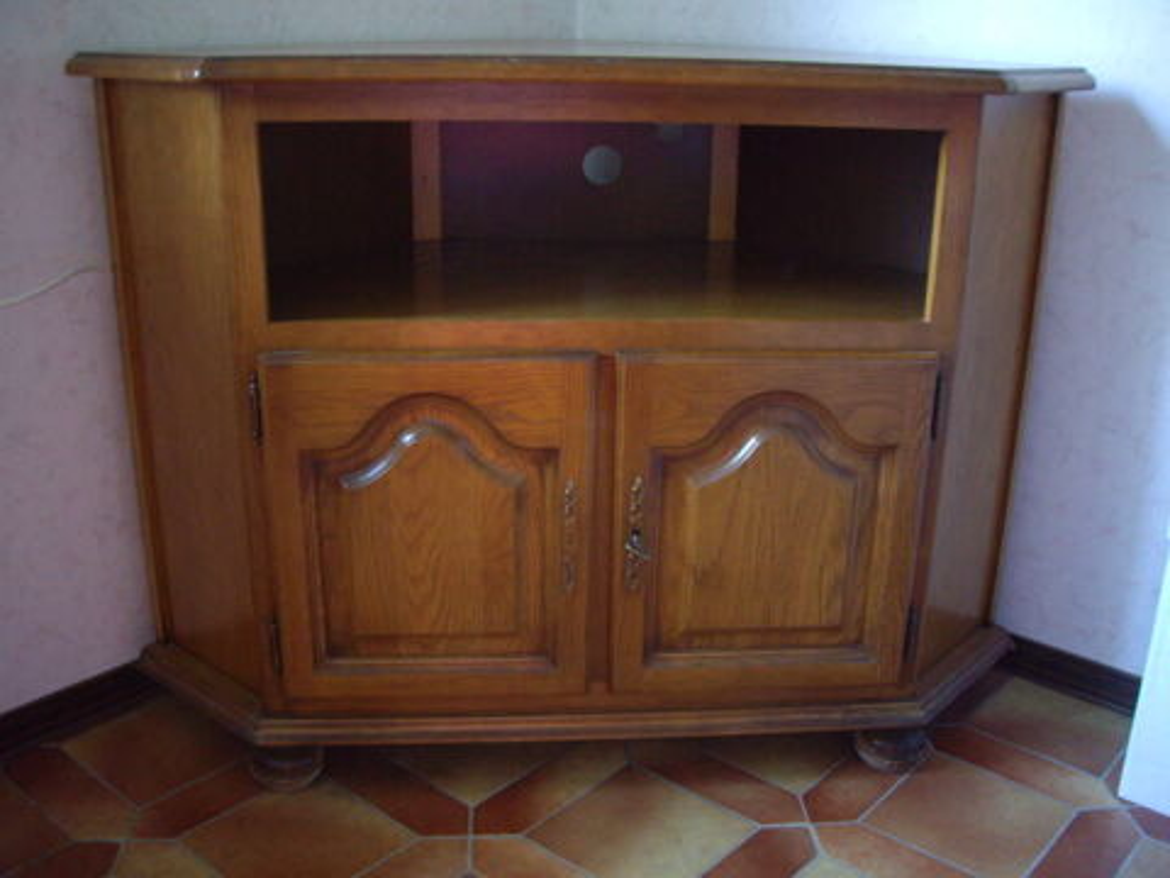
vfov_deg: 37.7
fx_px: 1284
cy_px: 439
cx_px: 585
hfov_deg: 49.0
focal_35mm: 38
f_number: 2.7
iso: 200
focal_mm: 6.2
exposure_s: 1/4
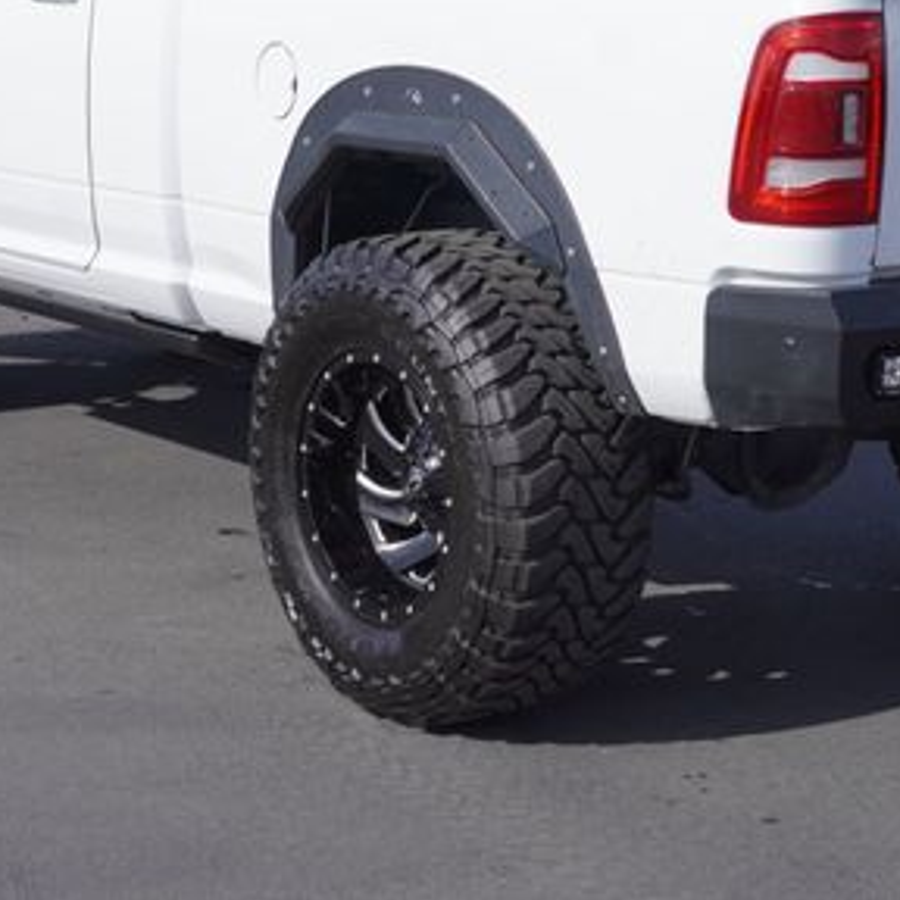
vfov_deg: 20.3
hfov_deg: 20.4
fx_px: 2500
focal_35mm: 85
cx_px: 531
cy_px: 234
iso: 100
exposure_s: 1/250
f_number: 9
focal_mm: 30
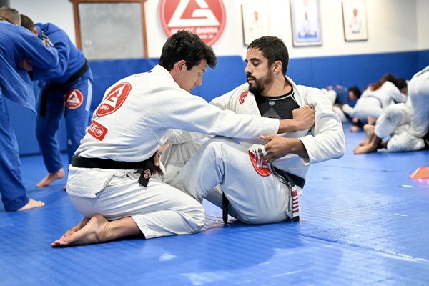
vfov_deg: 19.5
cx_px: 214
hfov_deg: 28.8
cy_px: 143
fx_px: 834
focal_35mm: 70
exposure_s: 1/640
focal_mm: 70
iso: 16000
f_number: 2.8
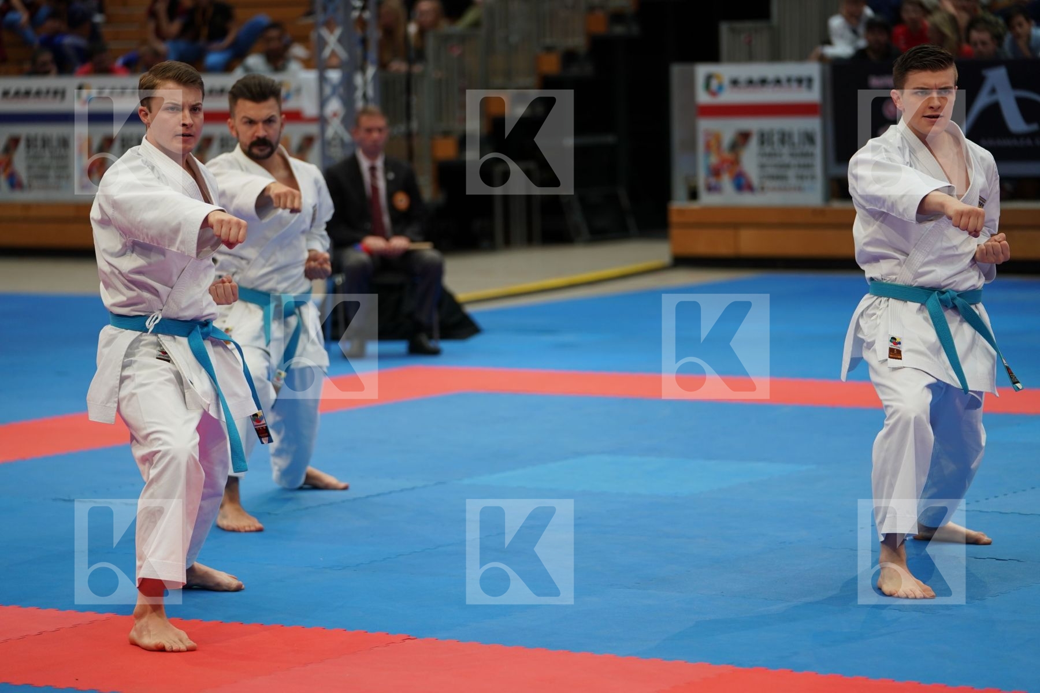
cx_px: 520
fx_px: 3582
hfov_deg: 16.5
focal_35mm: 124
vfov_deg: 11.1
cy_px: 346
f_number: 2.8
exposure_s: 1/500
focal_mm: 124
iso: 640
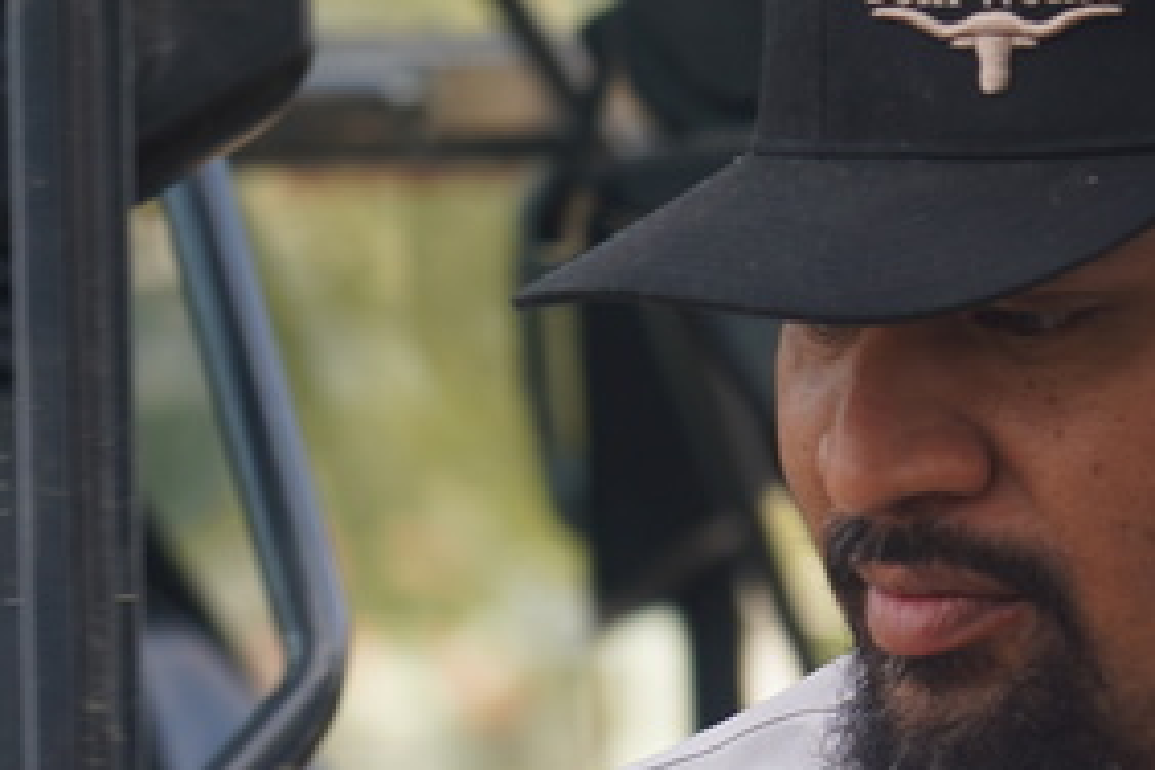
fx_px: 12223
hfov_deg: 5.4
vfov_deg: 3.6
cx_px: 1098
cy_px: 842
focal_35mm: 381
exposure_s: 1/200
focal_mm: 105
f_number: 4.5
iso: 100
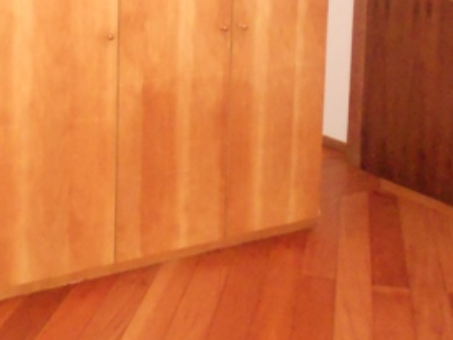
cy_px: 2
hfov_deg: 31.5
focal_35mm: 61
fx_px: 799
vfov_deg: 23.1
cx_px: 156
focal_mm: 4.6
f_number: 3.2
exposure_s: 1/25
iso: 1250
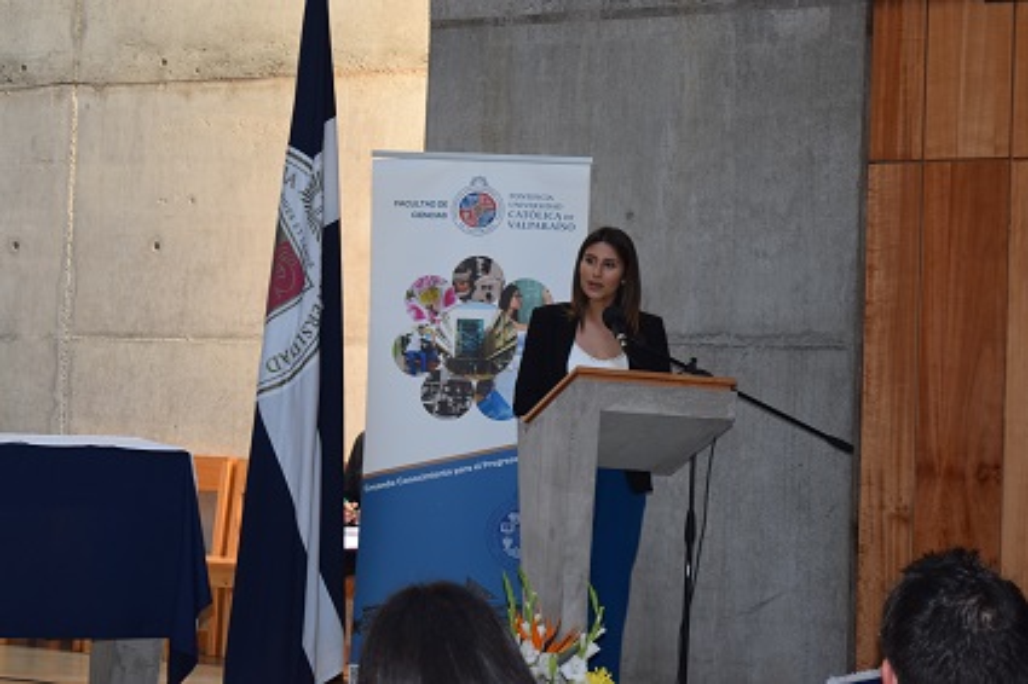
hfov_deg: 24.6
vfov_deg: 16.5
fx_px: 2355
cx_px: 514
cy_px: 342
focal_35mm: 82
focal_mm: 55
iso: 800
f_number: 5.6
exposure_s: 1/60
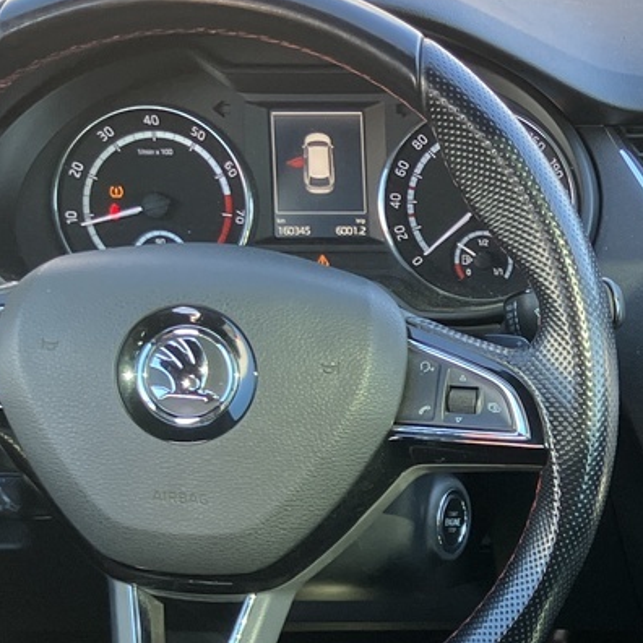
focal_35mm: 90
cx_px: 867
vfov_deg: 18.9
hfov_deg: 17.9
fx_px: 1891
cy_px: 612
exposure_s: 1/121
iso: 80
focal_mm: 3.99
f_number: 1.8
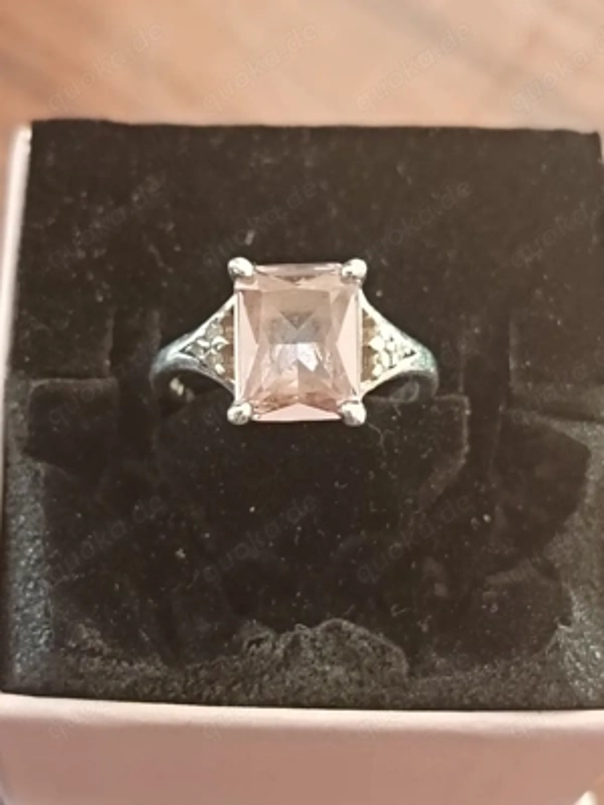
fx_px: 1675
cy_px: 402
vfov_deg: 27.0
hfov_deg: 20.4
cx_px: 302
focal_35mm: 72
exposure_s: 1/33.3
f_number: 1.75
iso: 2498
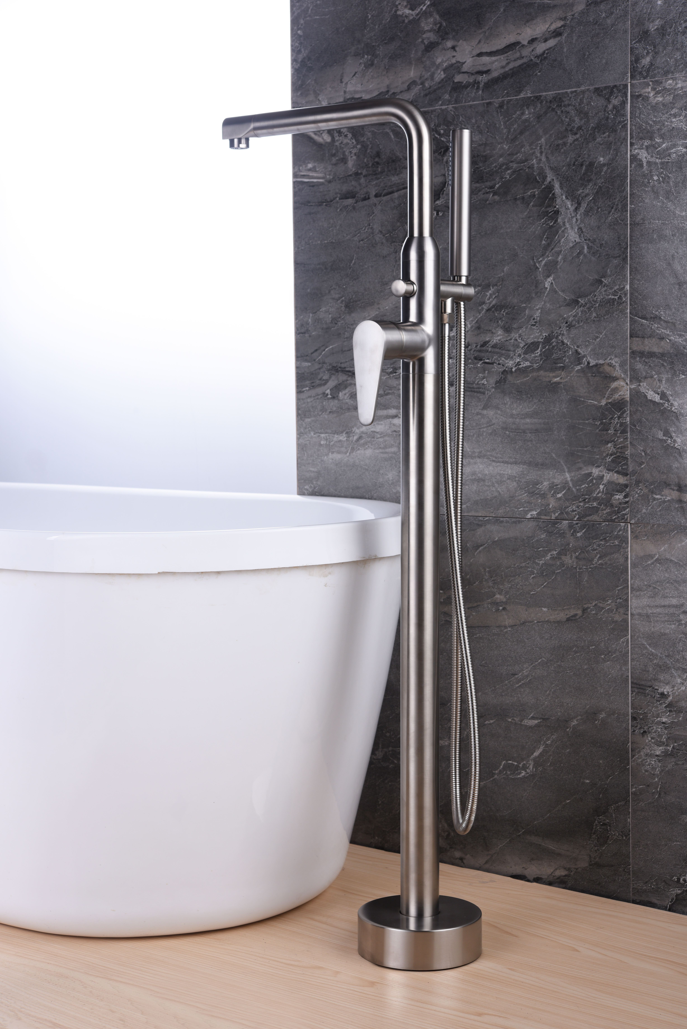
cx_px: 344
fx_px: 1716
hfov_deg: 22.6
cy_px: 514
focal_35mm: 60
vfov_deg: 33.4
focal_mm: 60
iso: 64
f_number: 9
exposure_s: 1/160
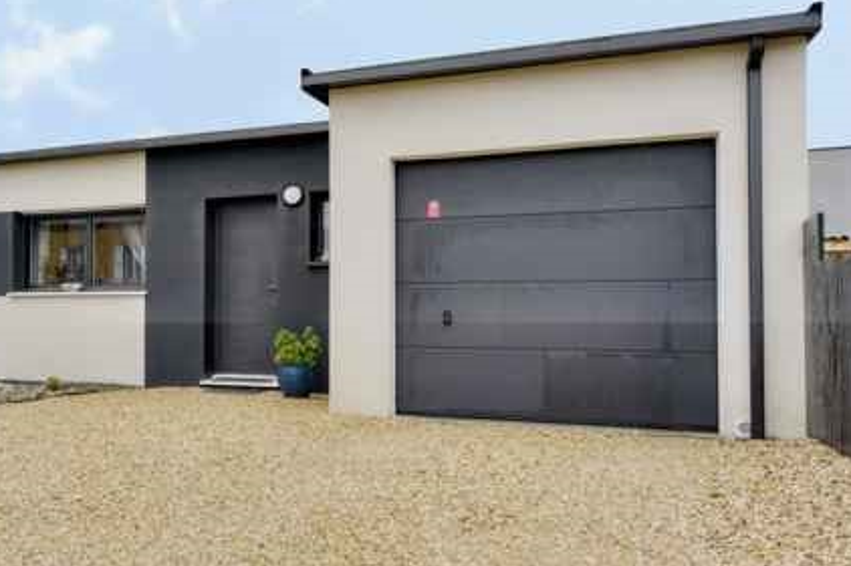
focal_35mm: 37
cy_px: 299
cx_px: 103
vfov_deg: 36.0
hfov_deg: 47.3
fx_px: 873
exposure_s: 1/1600
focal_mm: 19.5
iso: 800
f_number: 8
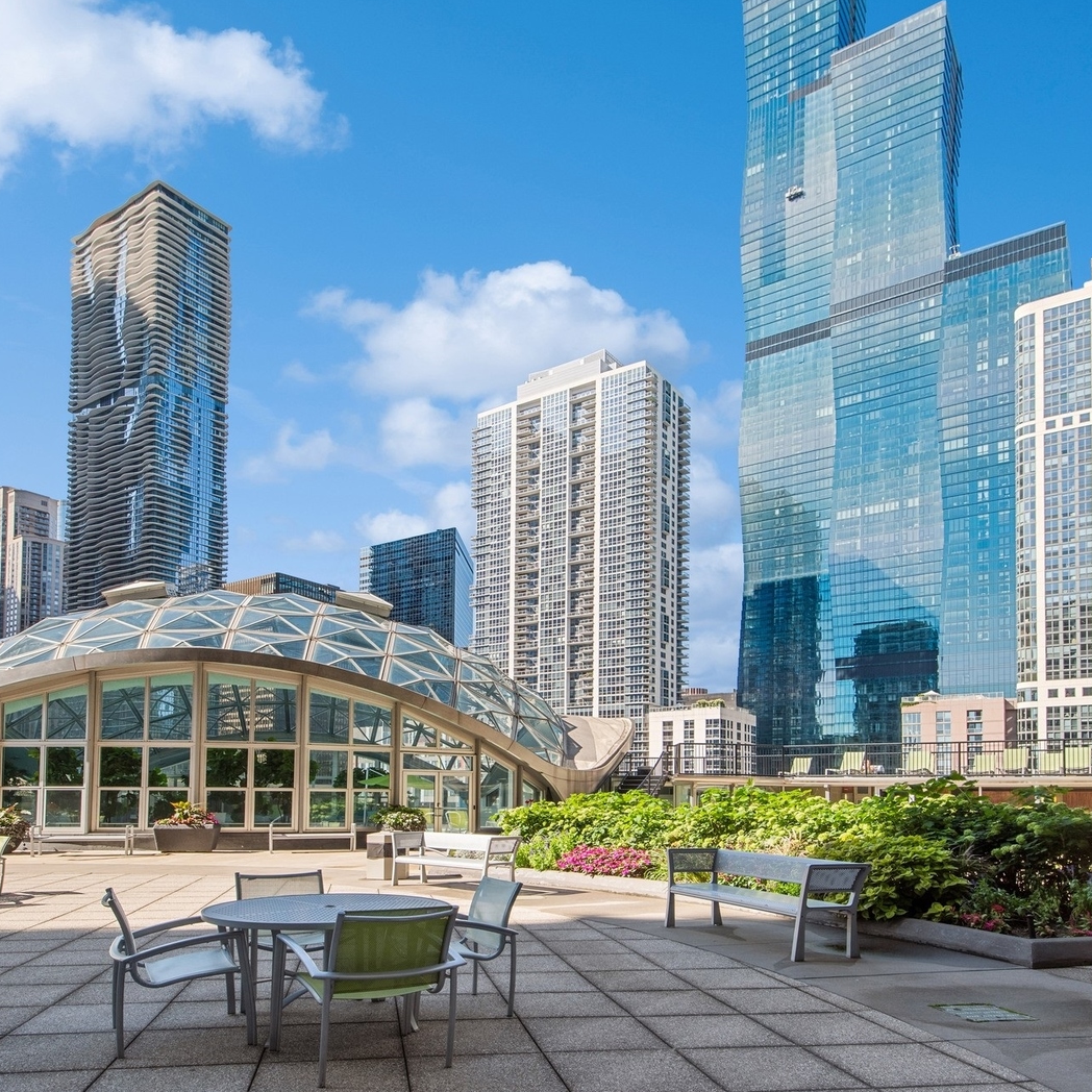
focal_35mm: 21
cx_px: 509
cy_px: 557
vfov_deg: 72.1
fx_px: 749
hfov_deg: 72.1
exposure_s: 1/640
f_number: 8
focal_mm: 16
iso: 400
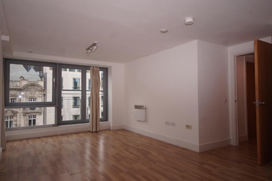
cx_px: 136
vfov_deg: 56.1
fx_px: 170
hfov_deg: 77.3
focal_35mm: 22
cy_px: 90
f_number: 5
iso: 125
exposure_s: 1/60
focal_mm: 15
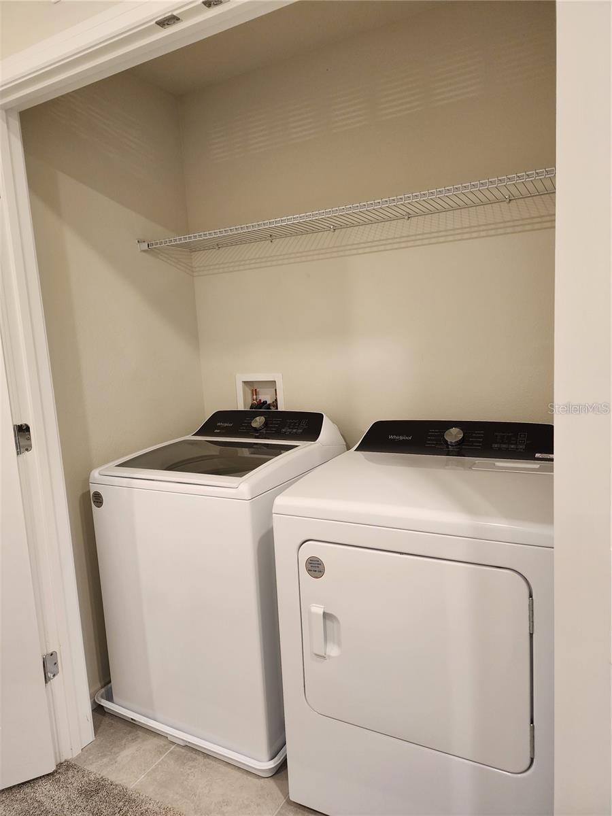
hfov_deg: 58.9
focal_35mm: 23
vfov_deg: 73.9
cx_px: 306
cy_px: 408
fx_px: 542
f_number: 1.8
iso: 320
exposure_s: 1/120
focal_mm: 6.4
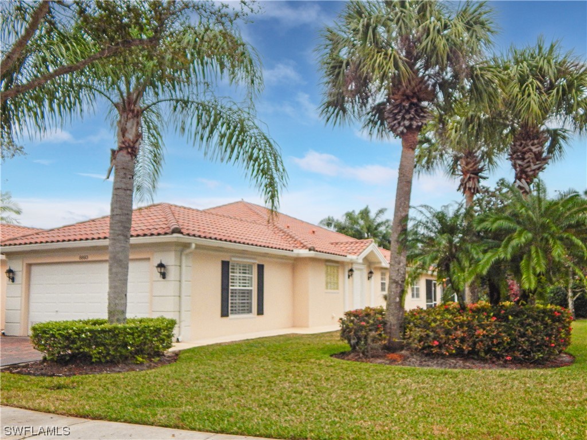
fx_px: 526
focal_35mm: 31
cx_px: 294
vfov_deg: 45.4
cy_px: 220
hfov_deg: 58.4
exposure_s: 1/250
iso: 250
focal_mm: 5.6
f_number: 3.2
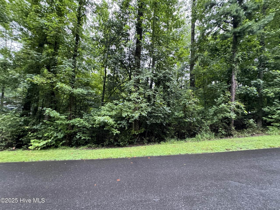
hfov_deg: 102.1
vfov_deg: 85.7
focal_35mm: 14
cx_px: 140
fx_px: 113
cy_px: 105
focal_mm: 2.22
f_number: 2.2
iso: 320
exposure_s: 1/60
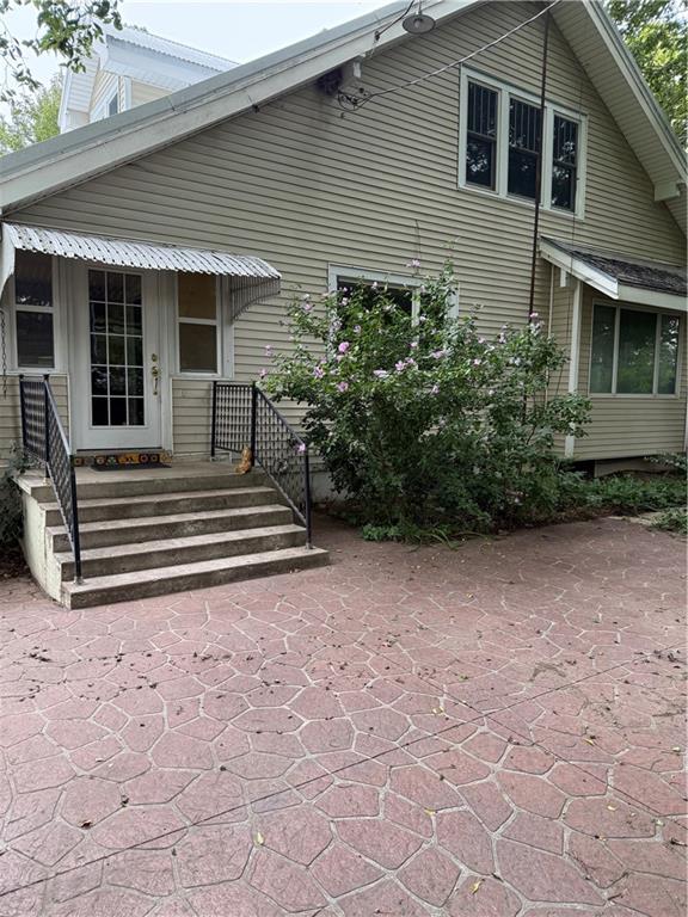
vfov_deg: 71.6
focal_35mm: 24
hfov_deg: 56.8
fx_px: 636
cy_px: 458
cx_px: 344
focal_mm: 6.76
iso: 100
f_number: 1.78
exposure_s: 1/426
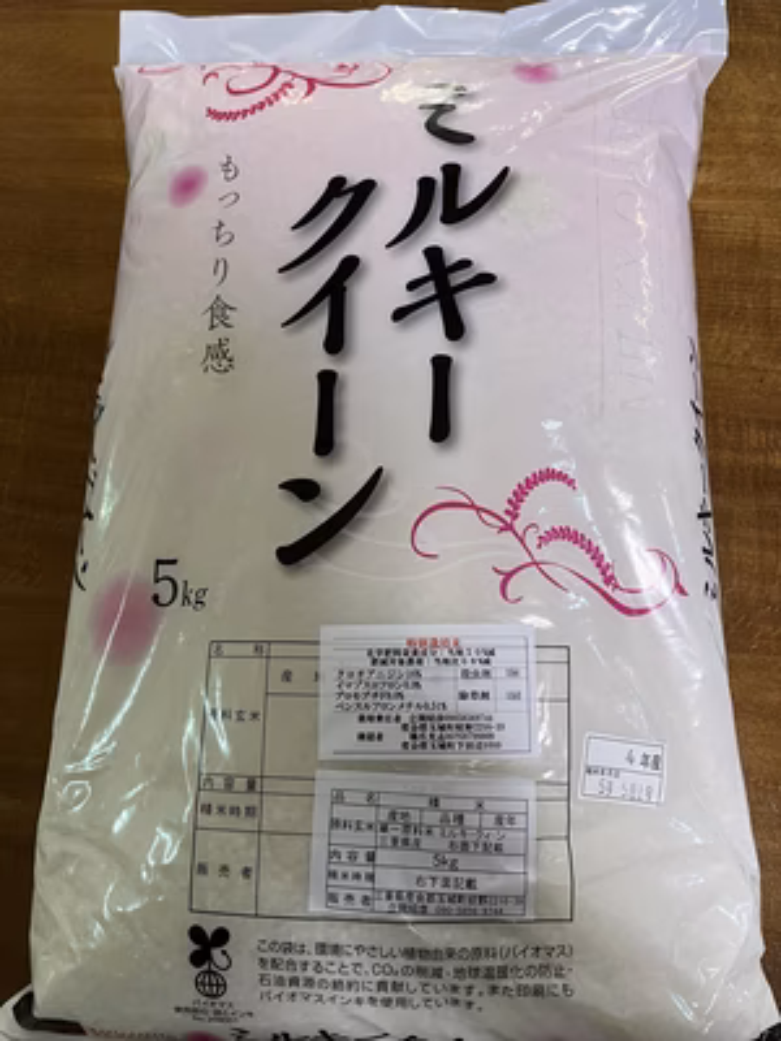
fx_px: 782
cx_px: 390
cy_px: 520
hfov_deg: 53.1
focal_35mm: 26
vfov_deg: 67.3
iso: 100
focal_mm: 5.1
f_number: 1.6
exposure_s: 1/60
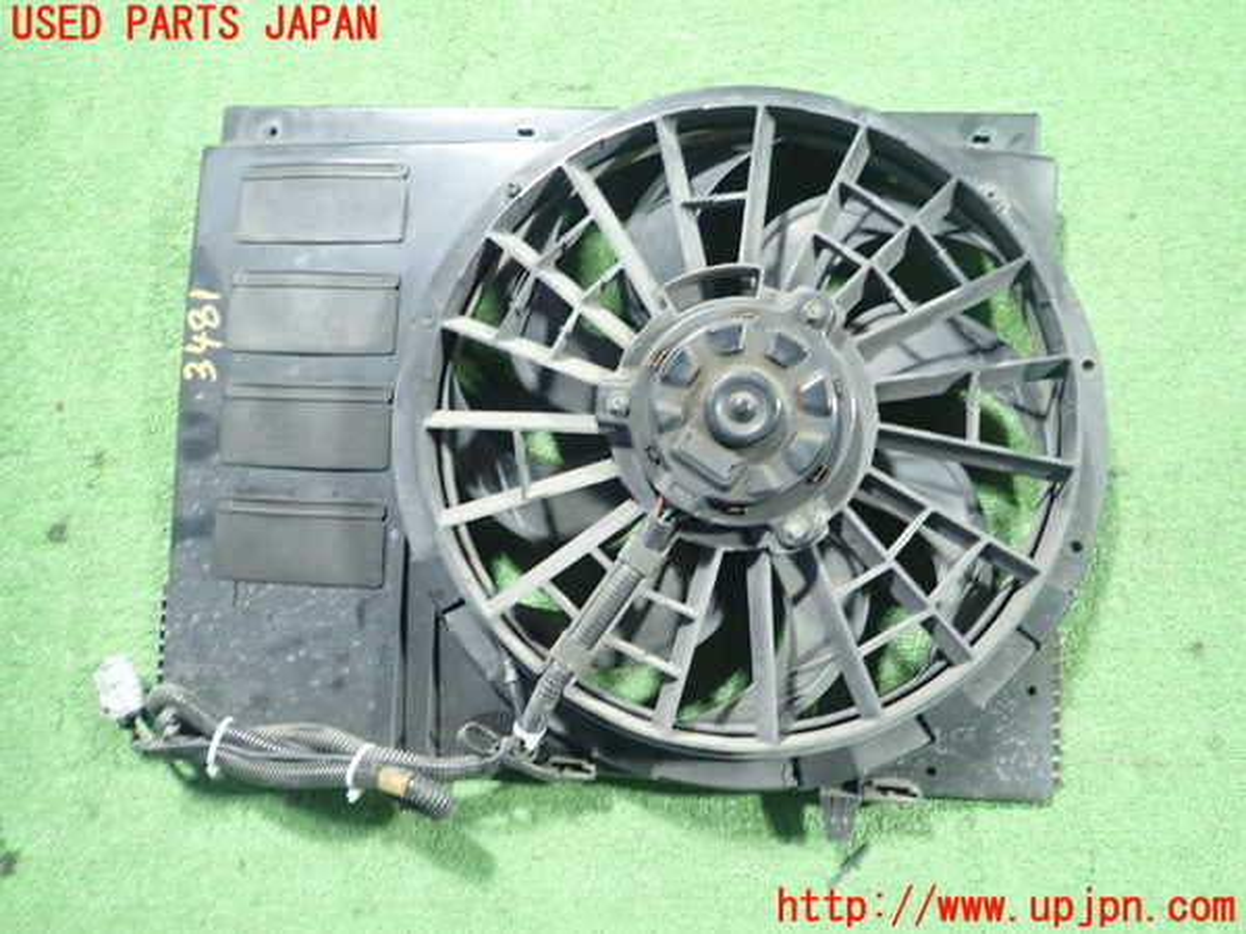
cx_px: 623
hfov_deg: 69.4
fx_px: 900
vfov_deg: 54.9
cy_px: 467
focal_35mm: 25
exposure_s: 1/30
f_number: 2
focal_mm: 4.5
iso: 800
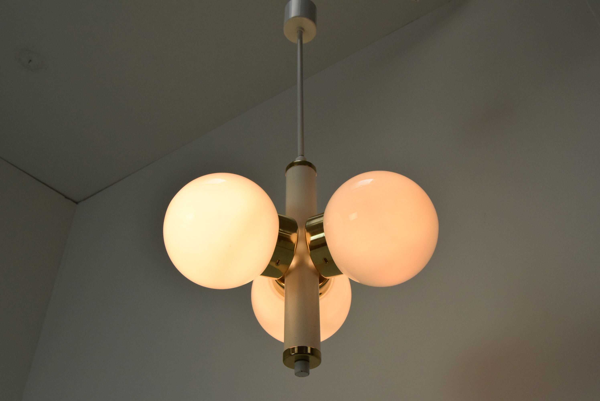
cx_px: 300
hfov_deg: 53.1
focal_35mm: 36
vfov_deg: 36.9
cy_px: 200
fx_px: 600
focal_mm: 24
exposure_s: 1/400
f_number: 10
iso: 1600
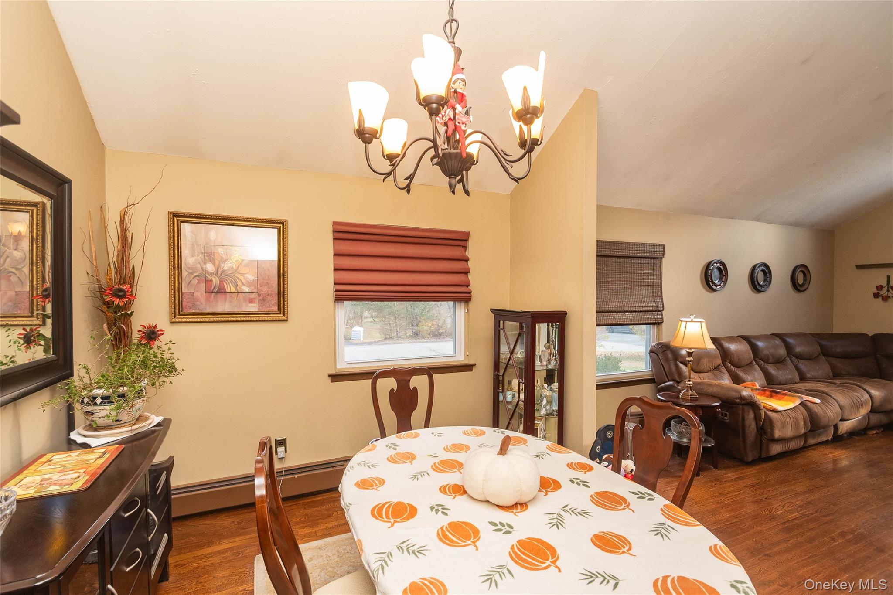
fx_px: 372
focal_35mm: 15
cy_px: 298
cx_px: 446
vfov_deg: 77.3
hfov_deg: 100.4
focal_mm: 10
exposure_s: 1/60
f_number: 5.6
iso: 720
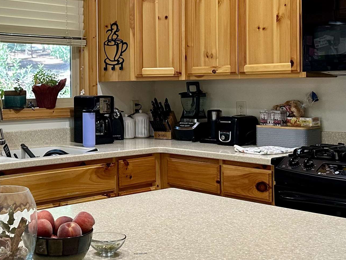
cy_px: 96
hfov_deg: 32.9
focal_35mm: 57
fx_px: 570
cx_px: 74
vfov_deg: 25.6
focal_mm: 6.86
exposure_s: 1/120
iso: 200
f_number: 1.78
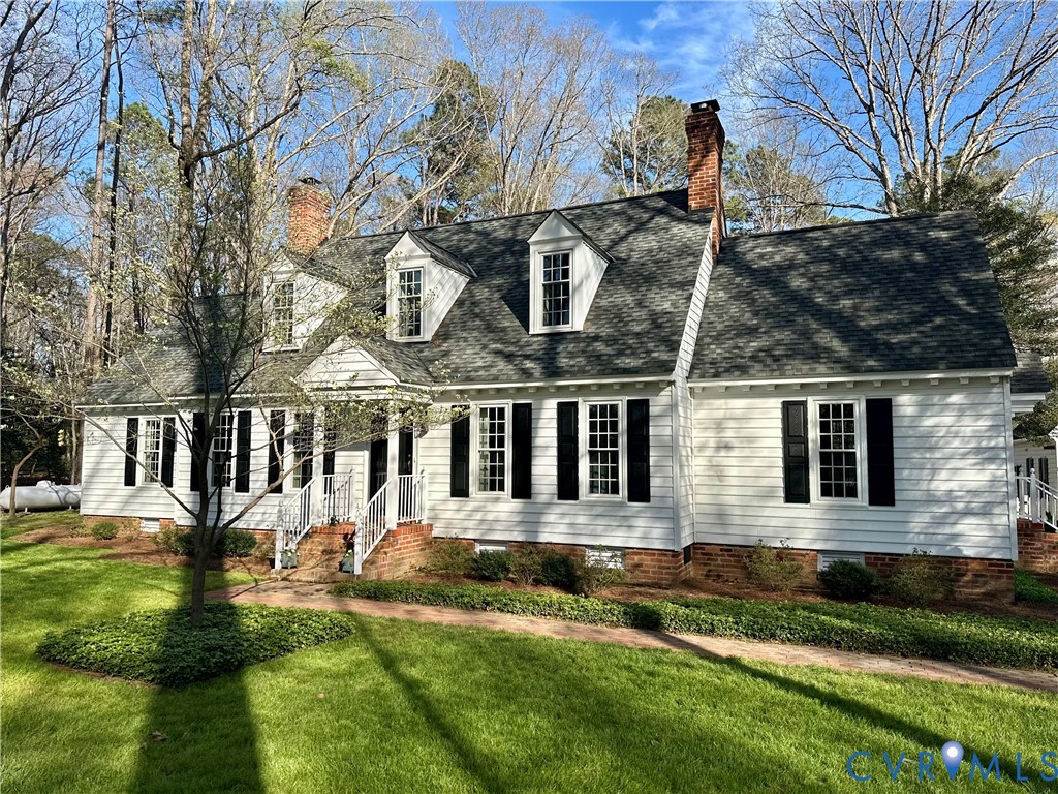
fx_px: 734
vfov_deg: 56.8
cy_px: 397
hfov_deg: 71.6
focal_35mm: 24
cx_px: 529
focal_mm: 6.86
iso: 80
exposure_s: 1/2525
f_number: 1.78
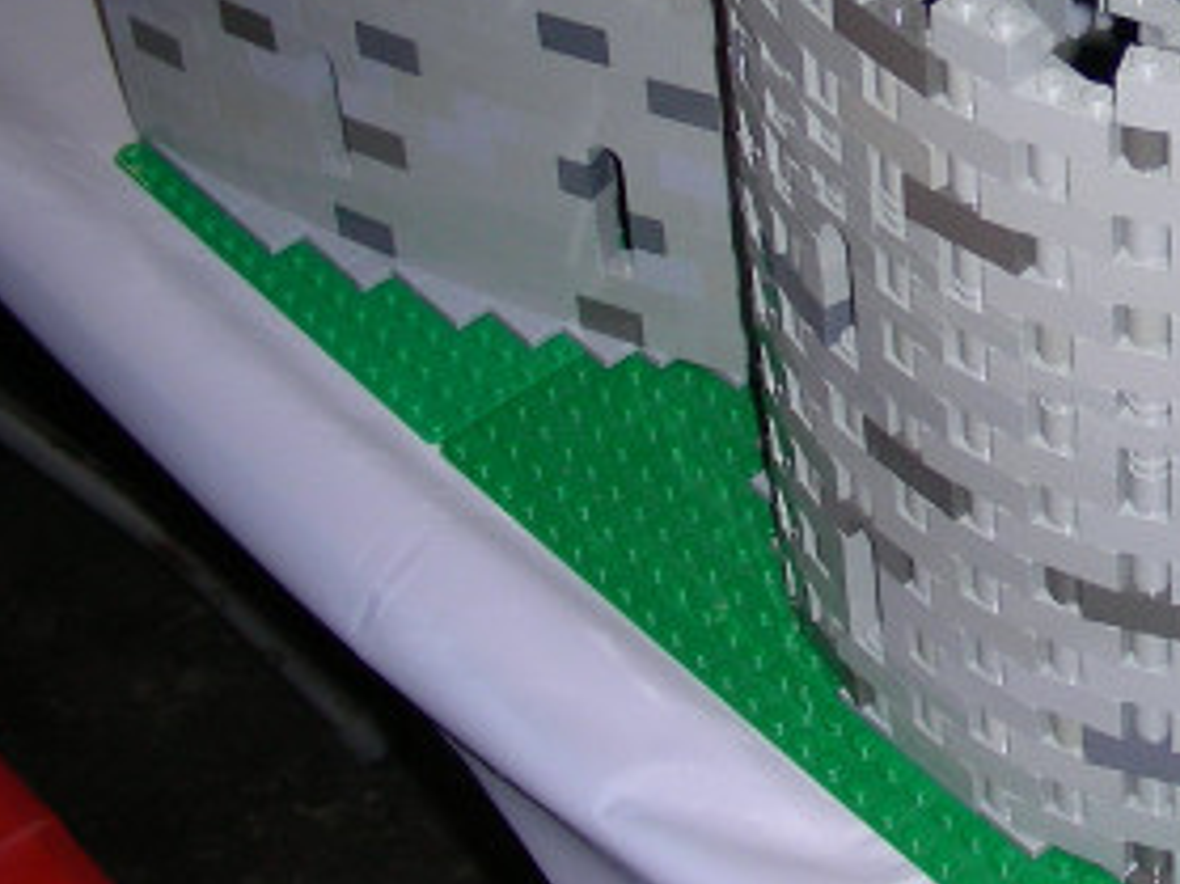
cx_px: 1438
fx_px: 3714
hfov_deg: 17.2
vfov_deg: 13.3
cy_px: -144
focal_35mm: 109
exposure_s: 1/60.1
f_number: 3.5
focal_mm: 6.3
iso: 50
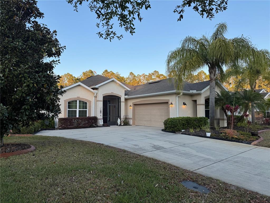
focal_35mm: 24
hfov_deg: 71.6
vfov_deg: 56.8
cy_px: 102
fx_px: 187
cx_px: 135
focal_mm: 6.76
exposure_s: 1/853
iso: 80
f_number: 1.78
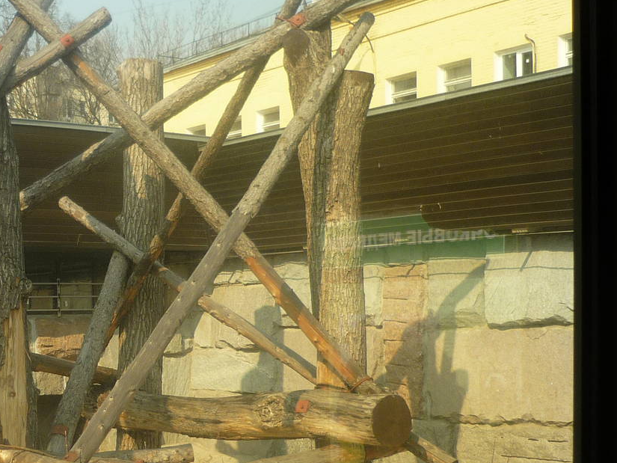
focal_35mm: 64
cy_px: 337
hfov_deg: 29.2
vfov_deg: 22.8
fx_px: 1141
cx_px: 74
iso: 100
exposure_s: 1/640
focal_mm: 5.5
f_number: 2.8
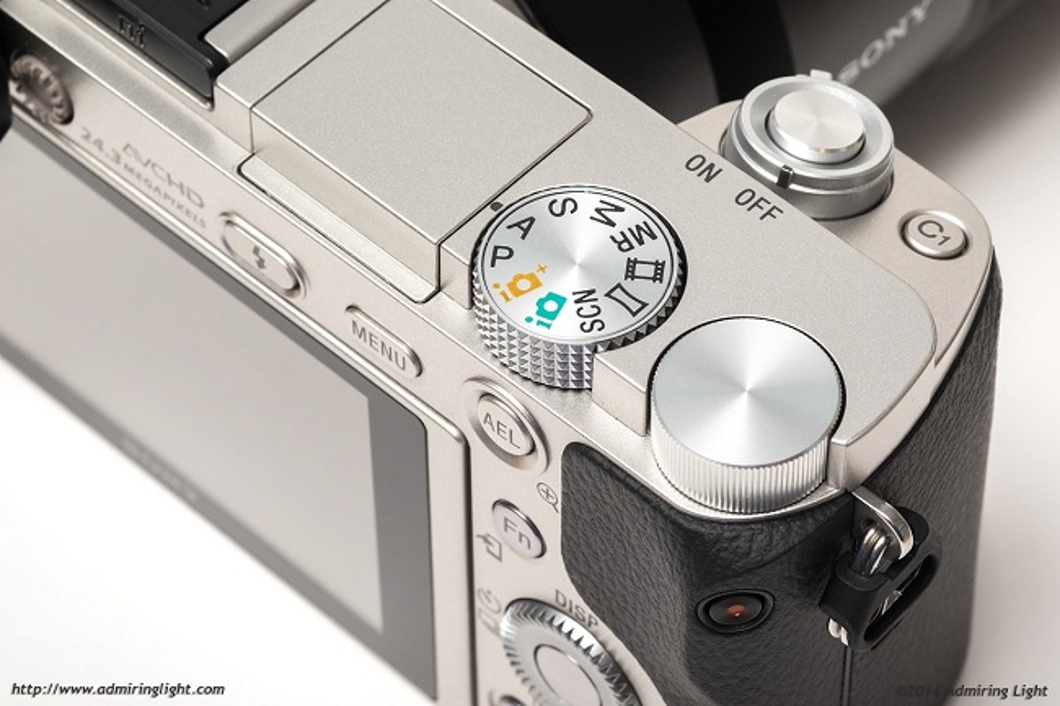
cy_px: 353
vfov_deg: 15.2
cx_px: 530
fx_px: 2649
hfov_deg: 22.6
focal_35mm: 90
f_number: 13
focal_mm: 60
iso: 400
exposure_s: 1/180
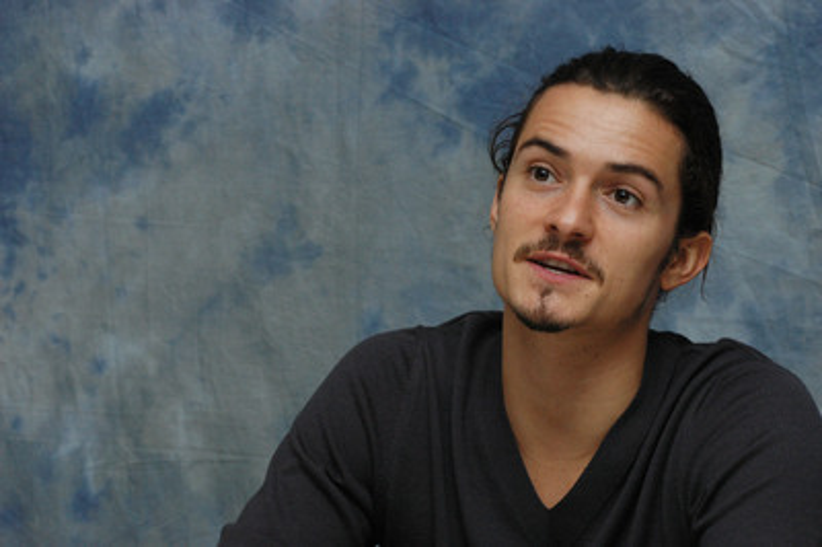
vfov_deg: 10.6
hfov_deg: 15.9
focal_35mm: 129
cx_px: 411
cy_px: 274
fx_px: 2943
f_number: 8
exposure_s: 1/1000
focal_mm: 86
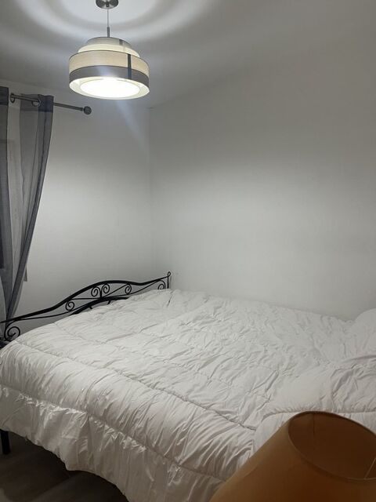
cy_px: 251
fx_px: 377
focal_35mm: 26
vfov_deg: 67.3
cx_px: 188
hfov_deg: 53.1
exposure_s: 1/87
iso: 125
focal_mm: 5.1
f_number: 1.6
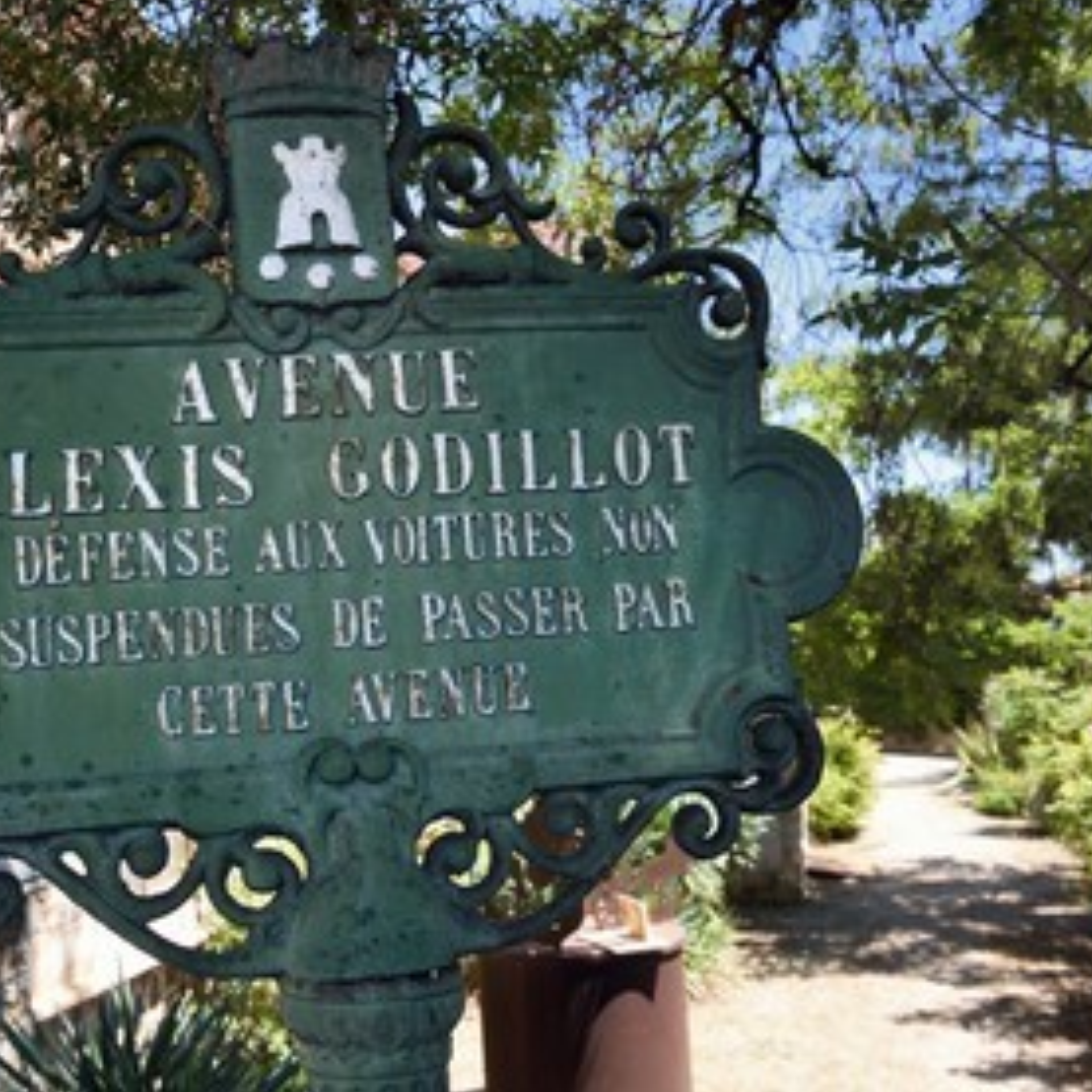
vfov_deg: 41.9
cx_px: 333
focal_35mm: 40
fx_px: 1428
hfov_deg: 41.1
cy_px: 544
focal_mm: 31
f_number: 10
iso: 200
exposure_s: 1/125
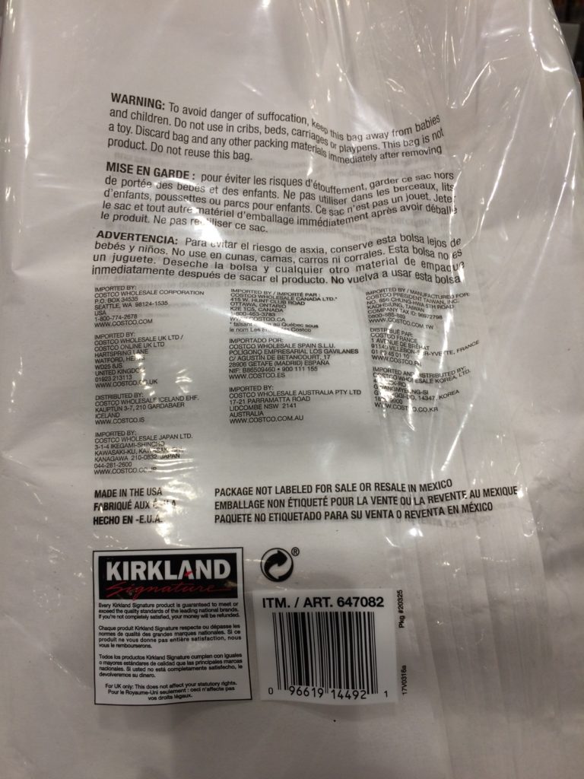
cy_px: 390
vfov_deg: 61.7
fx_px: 652
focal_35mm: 29
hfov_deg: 48.2
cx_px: 292
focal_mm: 4.15
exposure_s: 1/50
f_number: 2.2
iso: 50
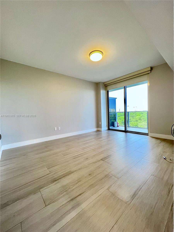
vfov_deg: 106.2
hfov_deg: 89.9
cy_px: 116
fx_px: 87
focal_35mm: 13
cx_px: 87
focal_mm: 1.57
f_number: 1.8
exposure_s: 1/120
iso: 200
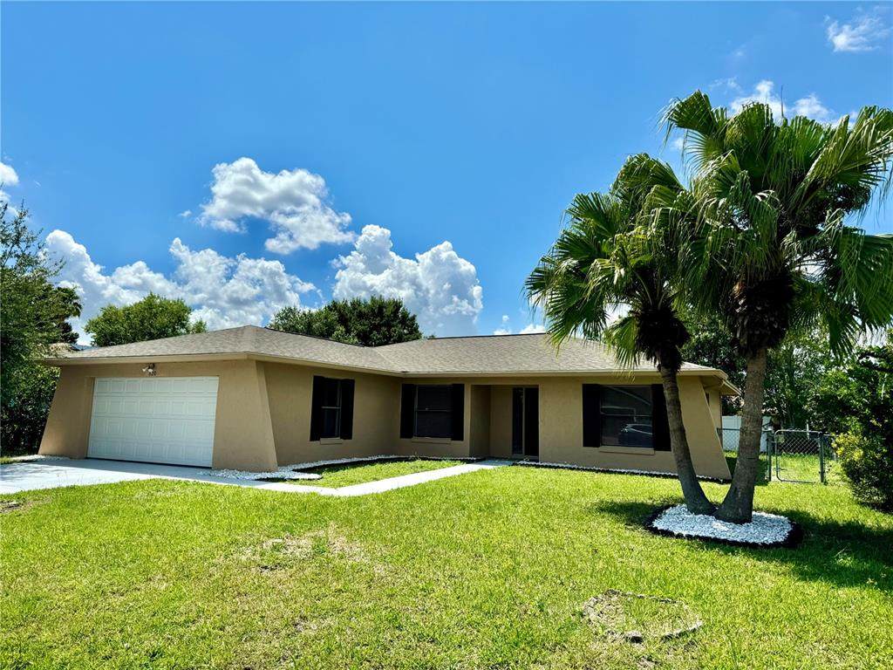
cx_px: 446
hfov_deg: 71.6
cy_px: 335
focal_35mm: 24
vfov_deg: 56.8
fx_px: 619
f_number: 1.78
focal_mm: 6.76
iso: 80
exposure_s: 1/7092
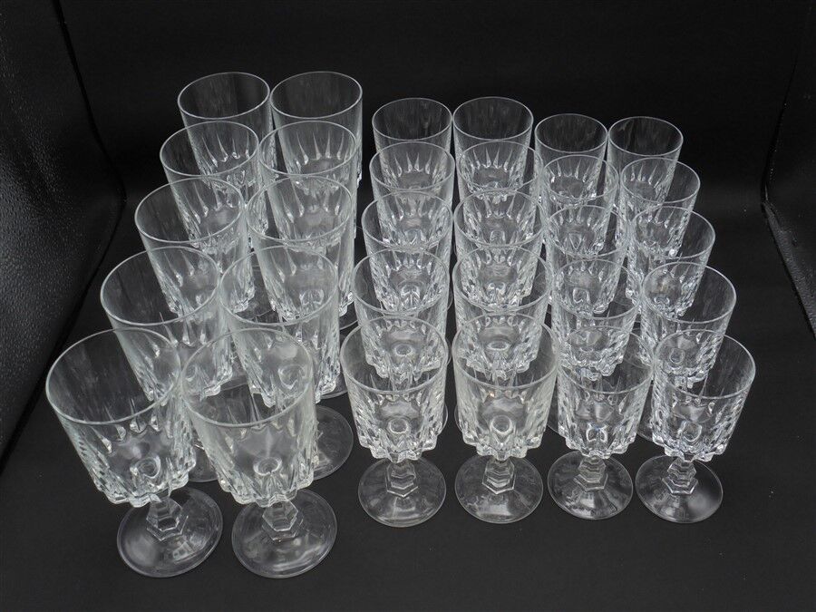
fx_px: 896
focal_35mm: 38
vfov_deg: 37.7
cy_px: 306
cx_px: 408
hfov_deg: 49.0
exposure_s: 1/40
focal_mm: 6.9
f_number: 4.2
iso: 100
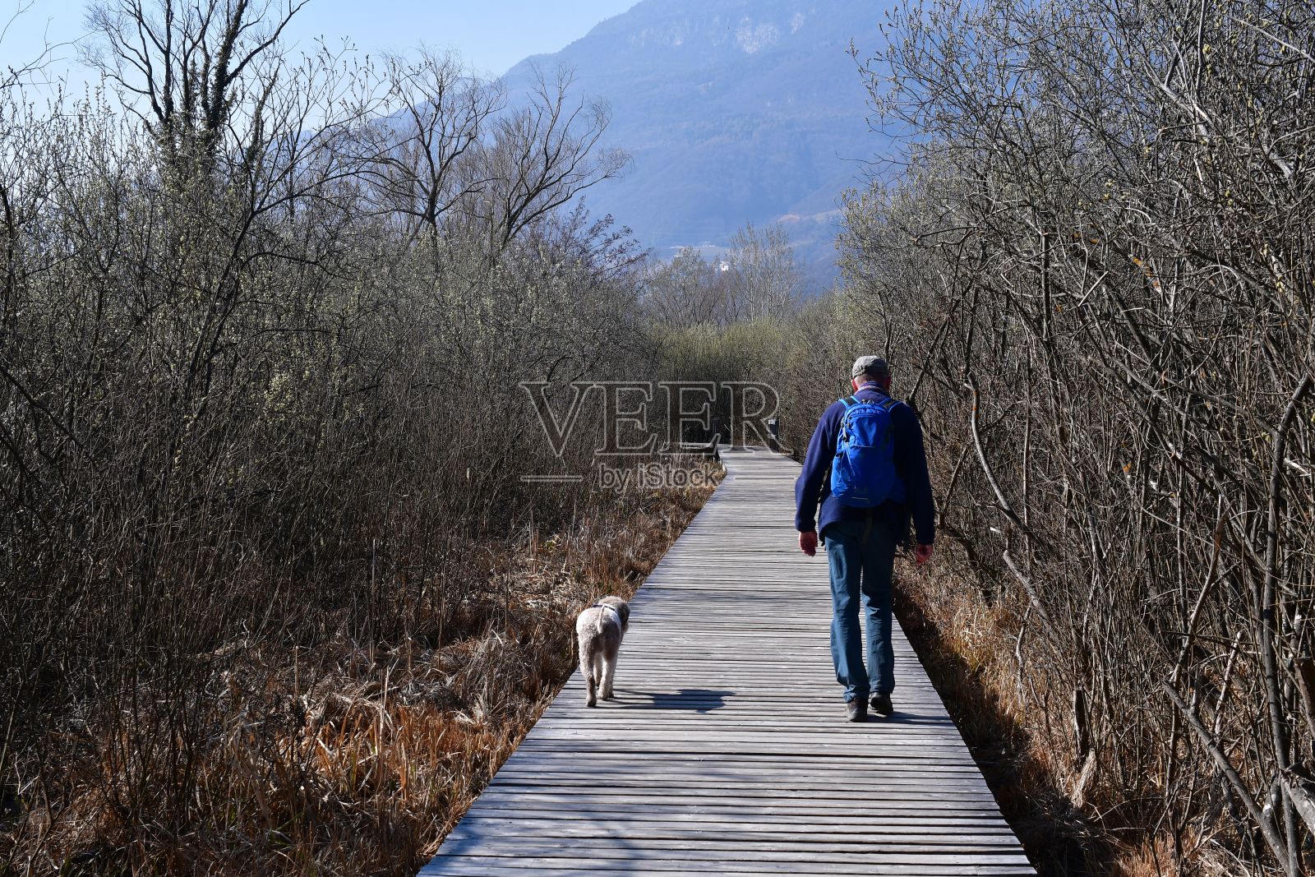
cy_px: 438
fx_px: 2192
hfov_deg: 33.4
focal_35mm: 60
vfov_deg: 22.6
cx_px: 658
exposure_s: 1/320
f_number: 10
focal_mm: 40
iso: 200
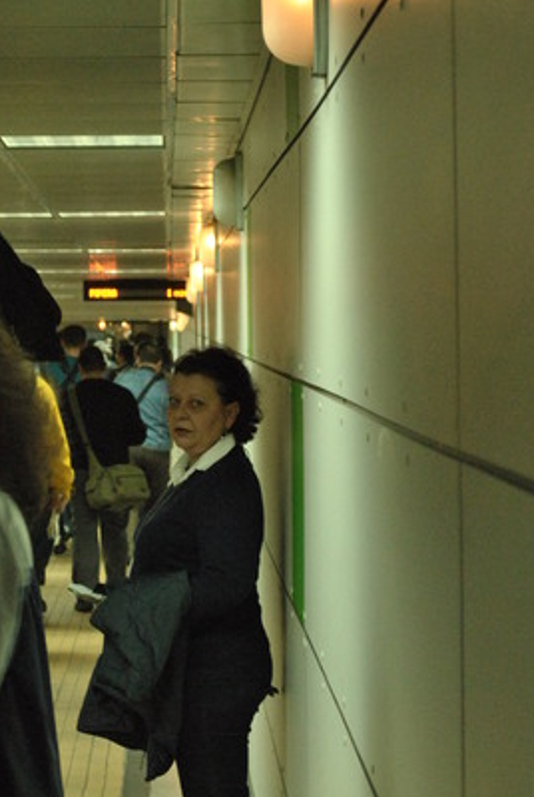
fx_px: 2744
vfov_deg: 16.5
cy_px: 422
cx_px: 223
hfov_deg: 11.1
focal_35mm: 124
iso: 1000
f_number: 5.6
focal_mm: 55
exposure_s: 1/30
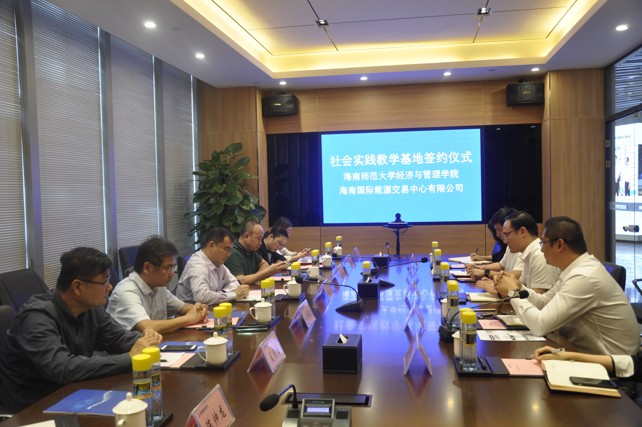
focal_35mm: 33
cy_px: 214
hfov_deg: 57.3
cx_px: 321
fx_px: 588
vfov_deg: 39.9
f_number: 5
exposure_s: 1/25
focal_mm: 22
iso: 400
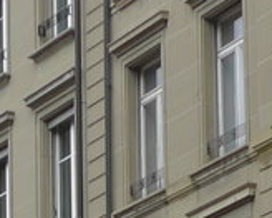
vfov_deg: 4.3
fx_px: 2816
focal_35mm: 350
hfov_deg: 5.5
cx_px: 71
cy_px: 659
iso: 80
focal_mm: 10.1
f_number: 3.2
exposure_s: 1/250
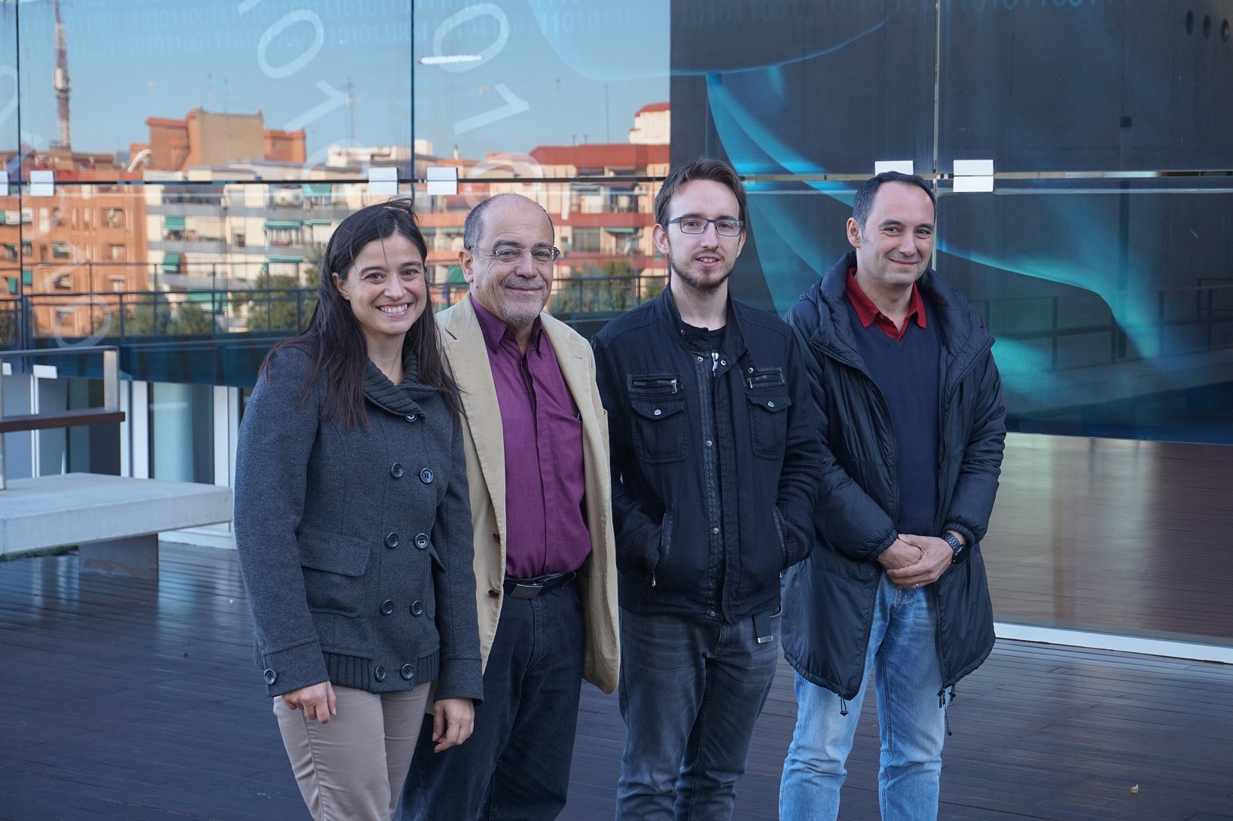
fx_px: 2259
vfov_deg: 20.6
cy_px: 410
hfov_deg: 30.5
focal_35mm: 66
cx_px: 616
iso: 320
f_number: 5.6
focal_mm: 44
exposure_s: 1/160
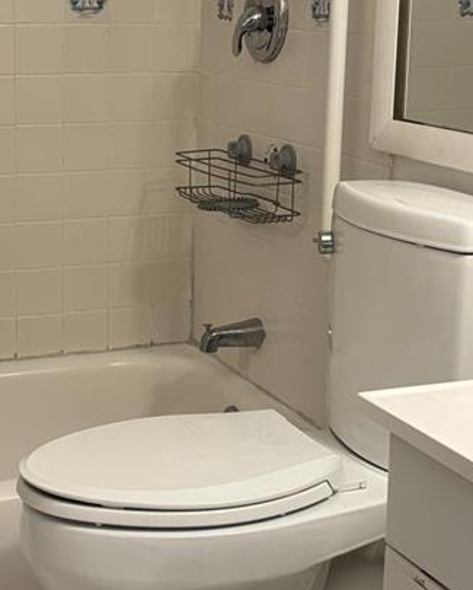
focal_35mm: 75
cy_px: 240
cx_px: 153
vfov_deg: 25.3
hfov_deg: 20.4
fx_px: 1312
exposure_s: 1/60
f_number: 1.6
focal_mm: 5.96
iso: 200
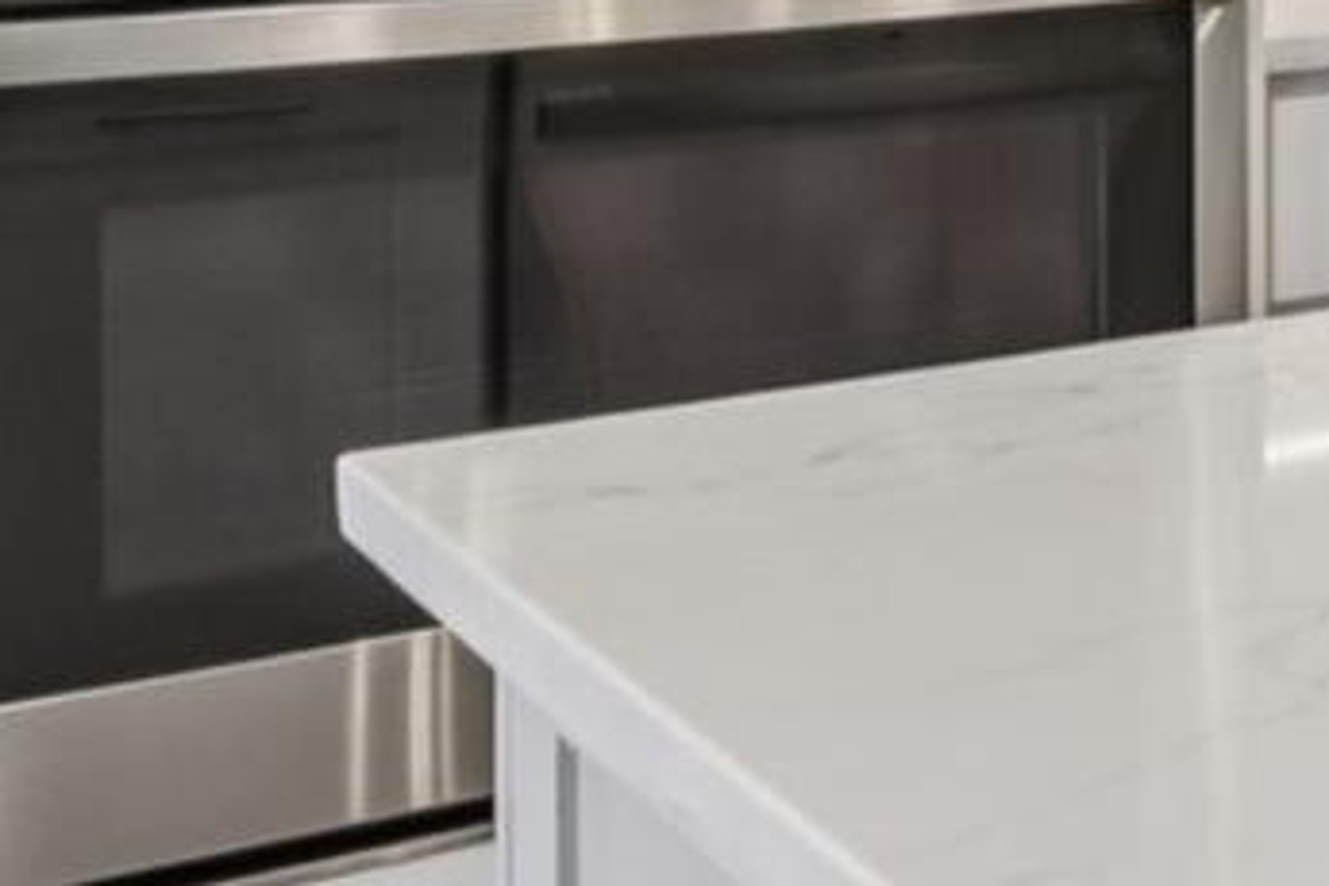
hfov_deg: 15.0
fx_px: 3064
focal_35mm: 83
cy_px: -368
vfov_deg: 15.4
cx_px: 3174
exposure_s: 1/13
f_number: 8
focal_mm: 14
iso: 100
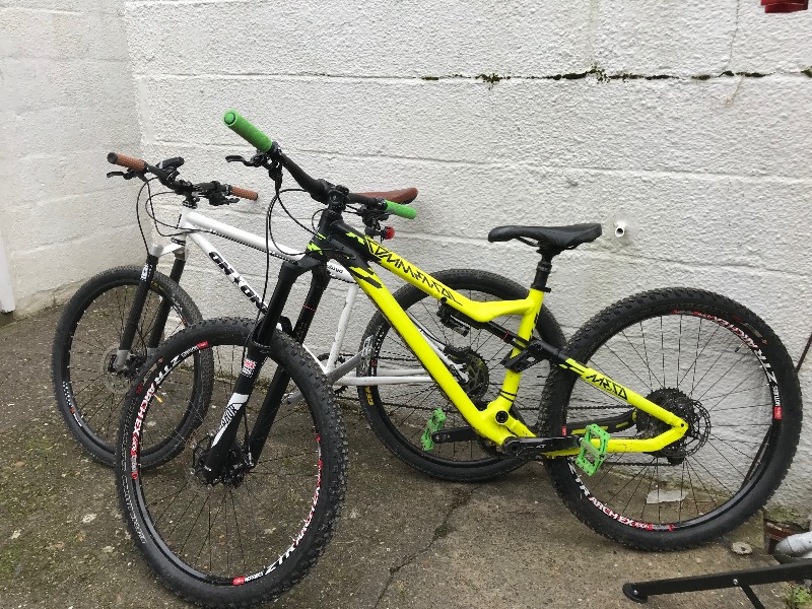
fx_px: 657
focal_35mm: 28
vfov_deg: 49.7
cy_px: 304
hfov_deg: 63.4
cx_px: 406
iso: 20
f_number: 1.8
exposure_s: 1/212
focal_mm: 3.99
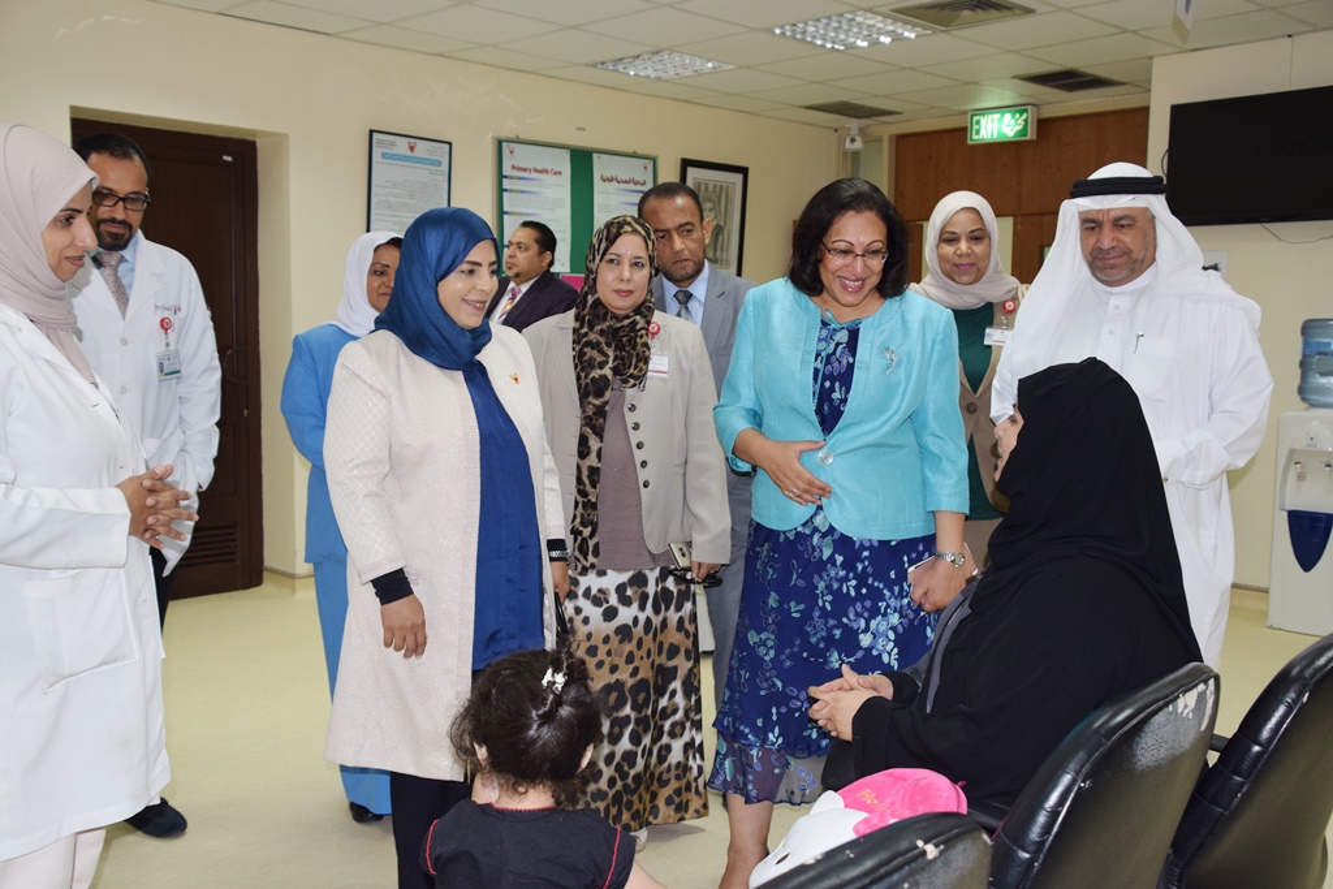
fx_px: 1333
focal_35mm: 36
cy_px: 444
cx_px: 666
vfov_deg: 36.9
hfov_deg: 53.1
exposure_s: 1/80
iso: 800
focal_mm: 24
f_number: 4.5
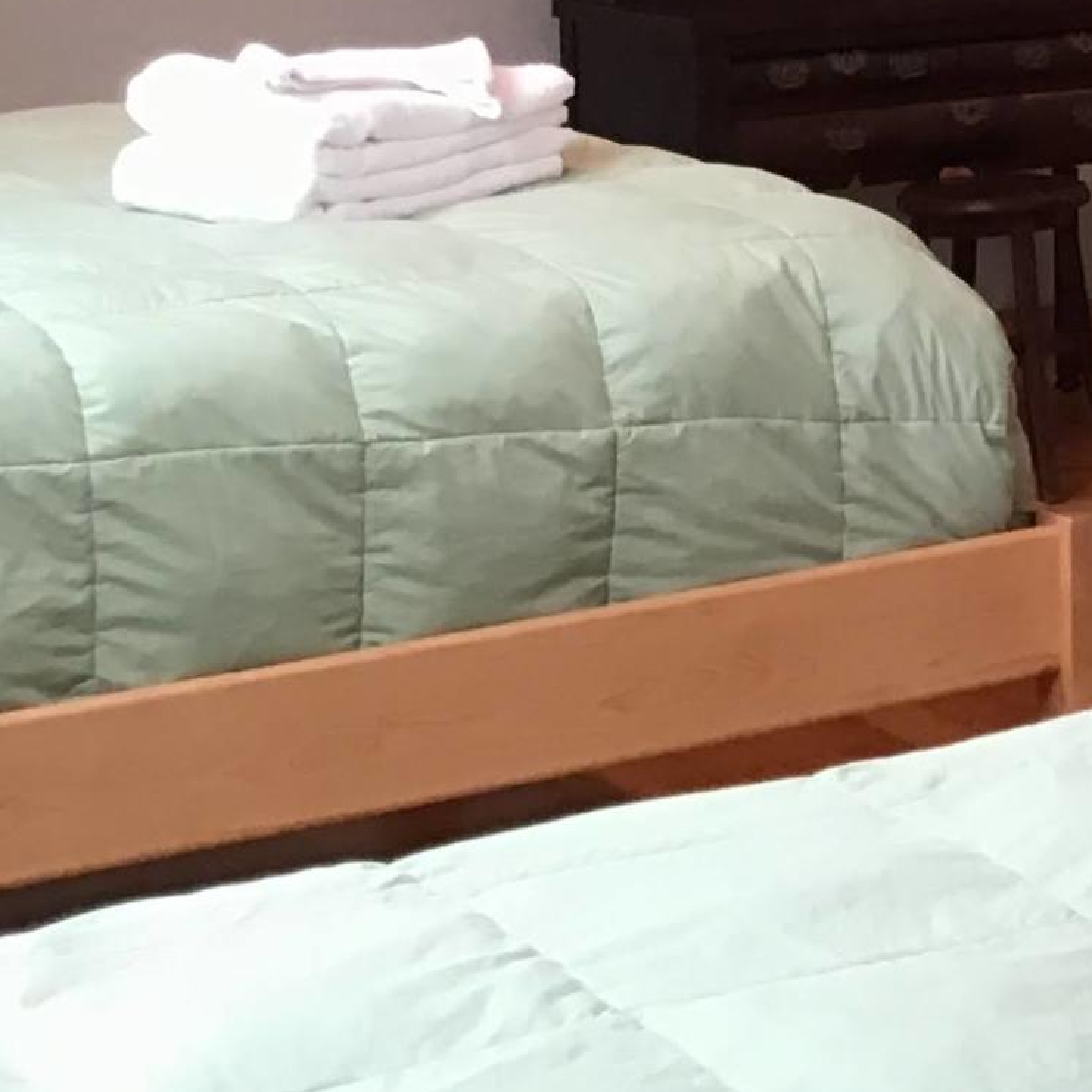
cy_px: -225
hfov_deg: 14.6
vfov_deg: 15.1
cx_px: 1665
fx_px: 3962
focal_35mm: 111
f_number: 2.4
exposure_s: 1/30
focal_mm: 3.3
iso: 80
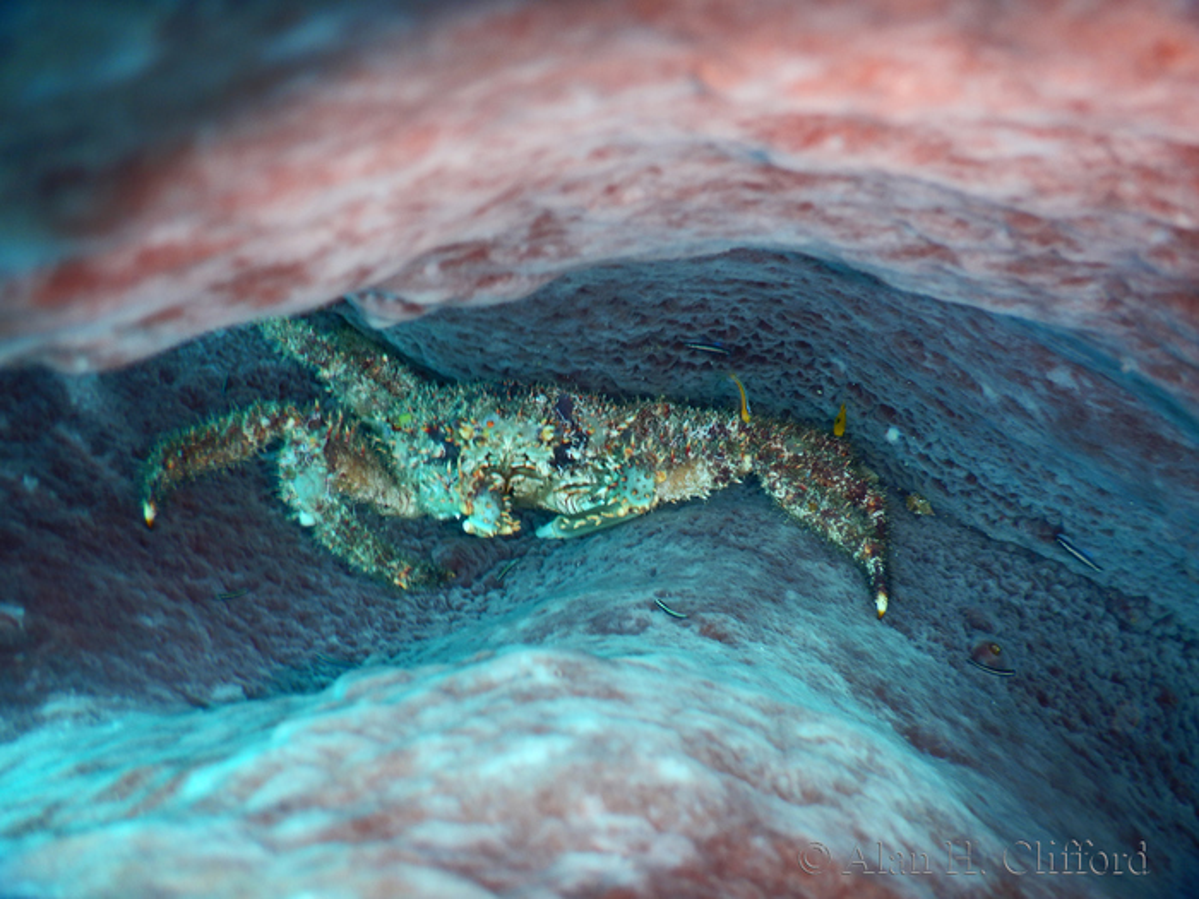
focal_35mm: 29
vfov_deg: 48.2
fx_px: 1004
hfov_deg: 61.7
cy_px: 450
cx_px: 600
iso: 125
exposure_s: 1/40
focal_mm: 5.1
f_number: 2.8
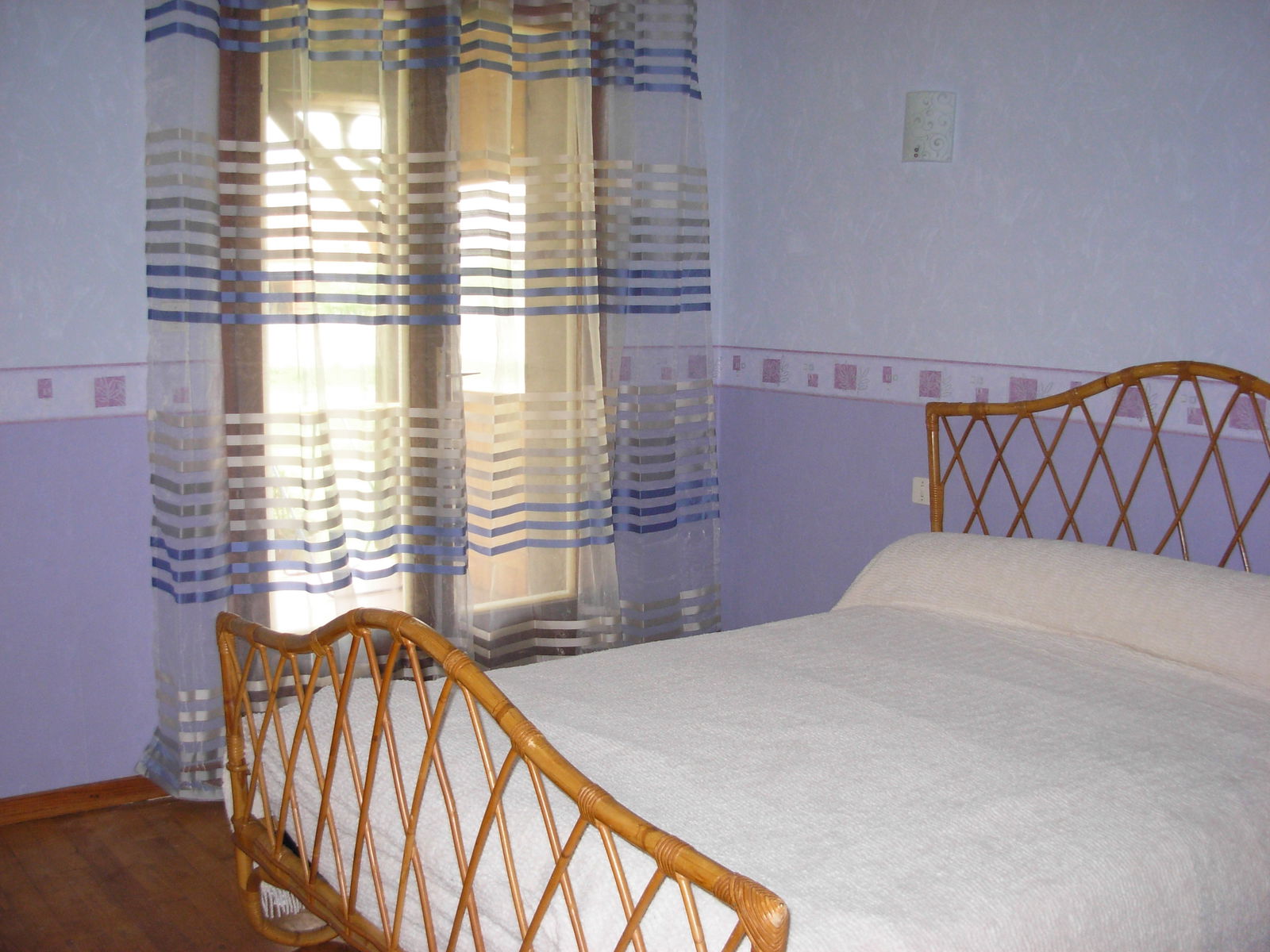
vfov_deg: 37.7
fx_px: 1394
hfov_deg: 49.0
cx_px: 635
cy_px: 476
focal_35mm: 38
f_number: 2.9
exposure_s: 1/46.5
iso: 163
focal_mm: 6.3
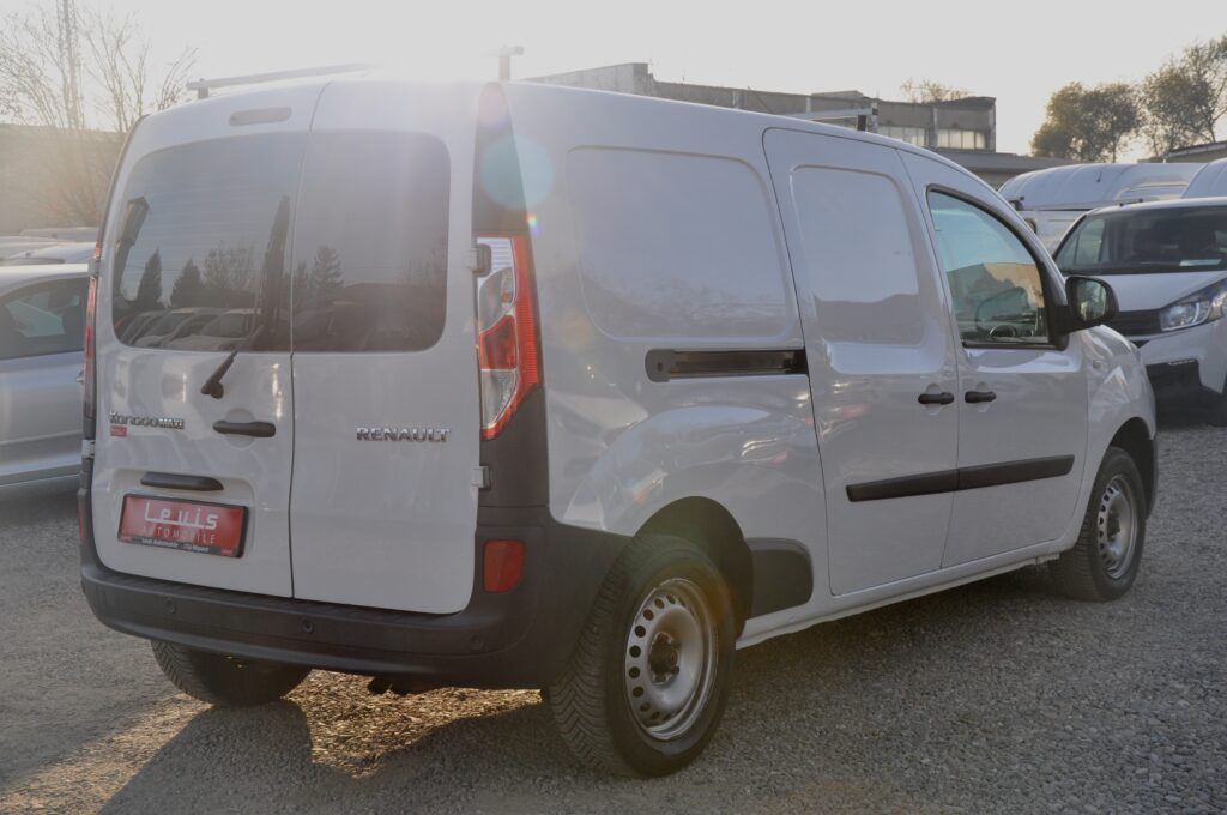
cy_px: 408
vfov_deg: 26.4
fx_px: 1736
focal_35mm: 51
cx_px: 614
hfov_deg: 38.9
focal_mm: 34
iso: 500
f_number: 8
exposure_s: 1/250
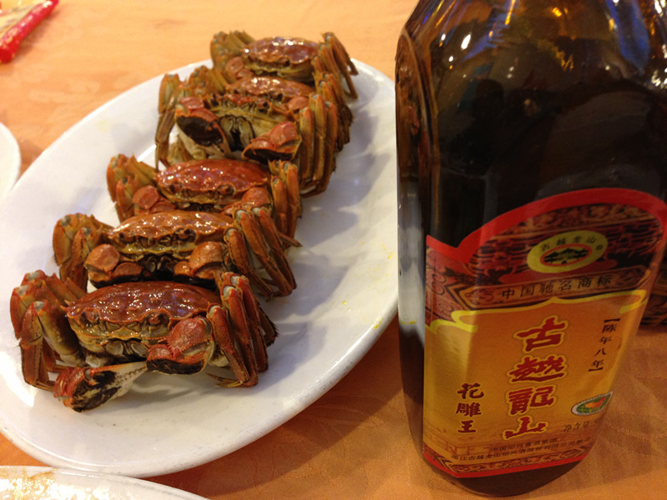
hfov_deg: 55.4
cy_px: 250
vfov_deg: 42.9
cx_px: 334
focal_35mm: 33
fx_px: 636
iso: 160
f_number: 2.4
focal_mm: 4.13
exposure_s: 1/20
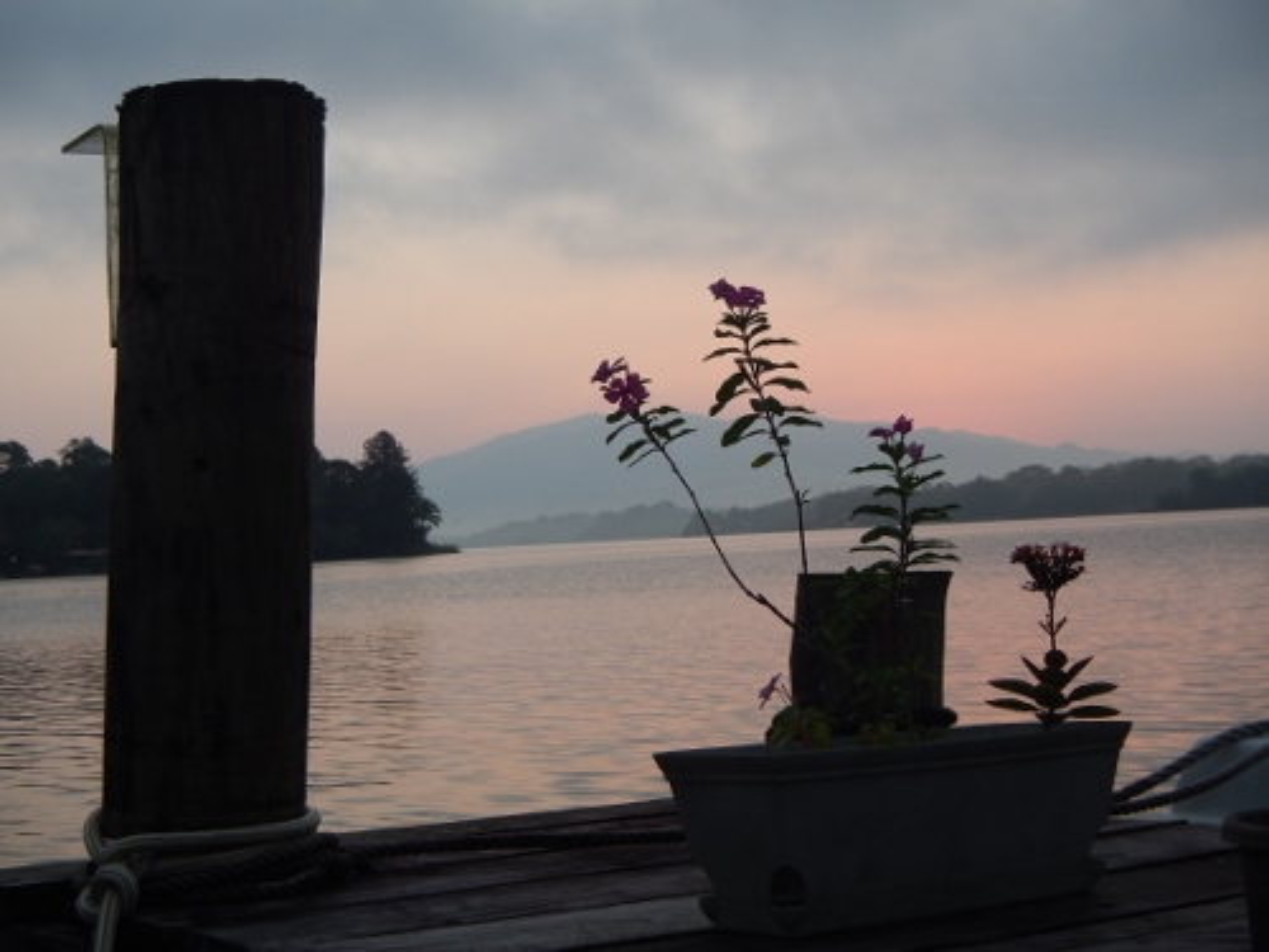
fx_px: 2200
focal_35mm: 60
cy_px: 476
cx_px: 634
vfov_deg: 24.4
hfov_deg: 32.2
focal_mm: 10.8
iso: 125
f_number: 4.2
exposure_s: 1/80
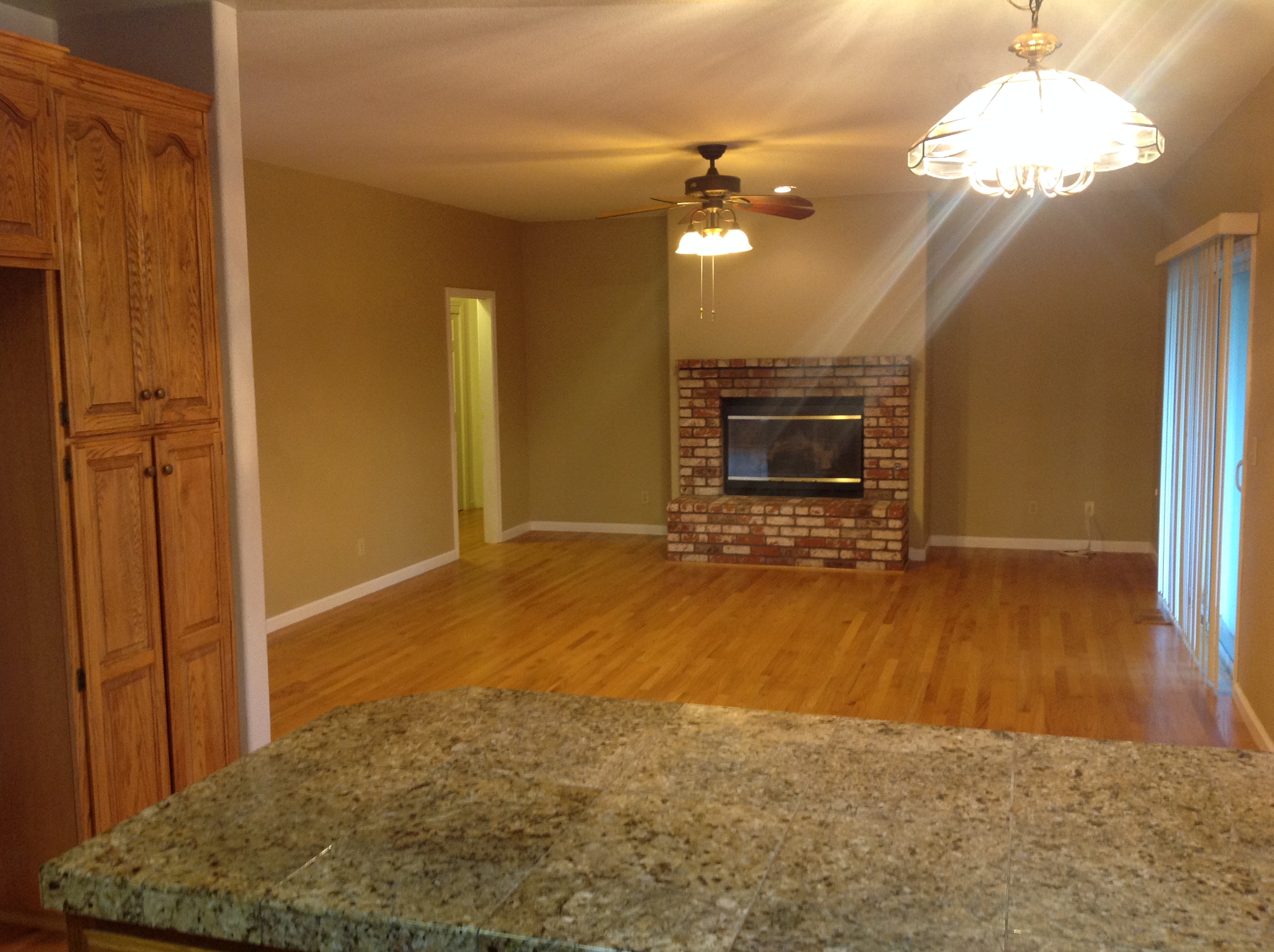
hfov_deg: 52.7
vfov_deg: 40.6
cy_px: 476
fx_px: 1286
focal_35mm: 35
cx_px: 637
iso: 125
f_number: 2.4
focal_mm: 4.28
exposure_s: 1/15
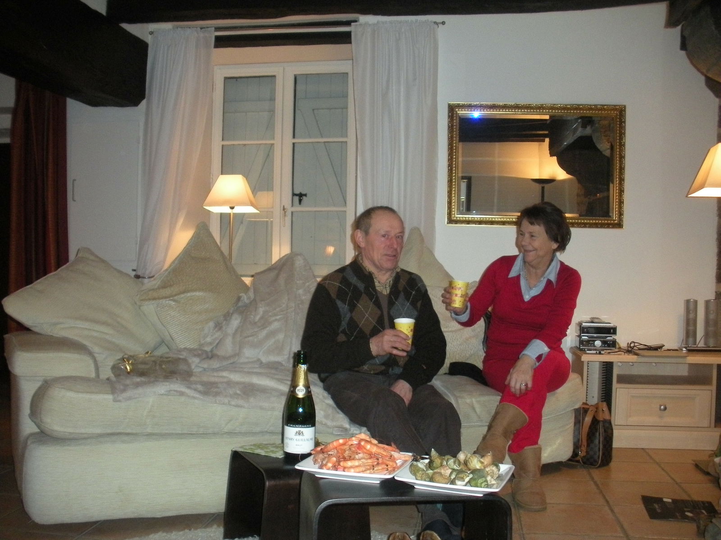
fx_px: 729
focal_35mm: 35
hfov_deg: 52.6
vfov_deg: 40.7
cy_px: 270
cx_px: 360
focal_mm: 6.3
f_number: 3.5
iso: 400
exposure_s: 1/60
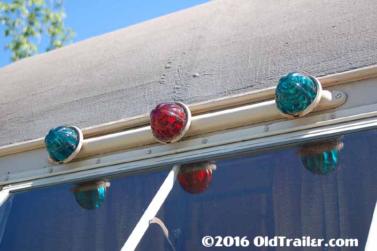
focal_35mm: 69
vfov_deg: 19.7
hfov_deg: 29.3
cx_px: 188
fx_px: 722
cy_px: 126
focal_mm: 46
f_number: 5.3
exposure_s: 1/320
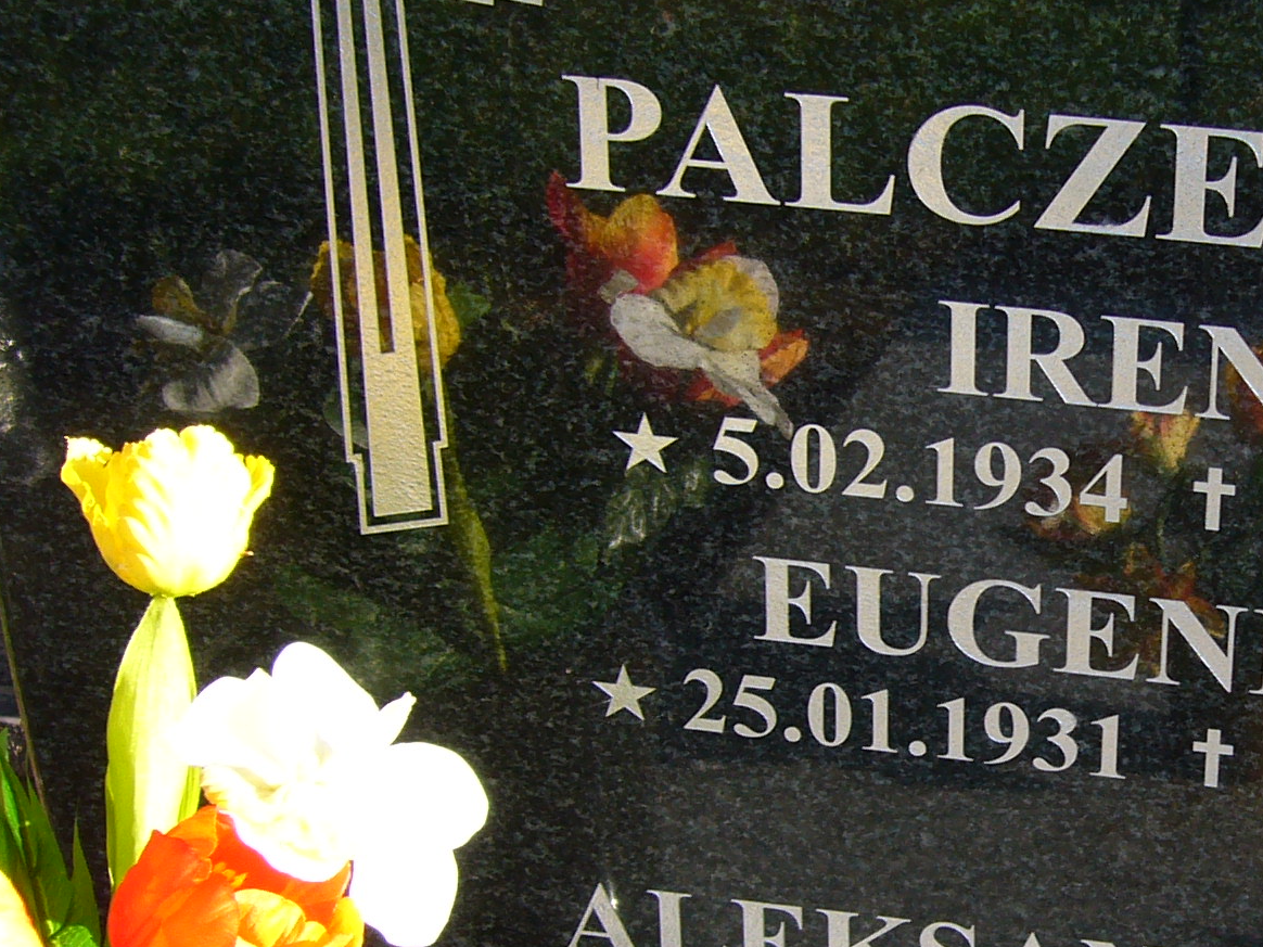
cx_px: 1096
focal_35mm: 77
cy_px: 560
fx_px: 2809
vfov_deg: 19.1
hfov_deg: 24.7
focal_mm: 5.8
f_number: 2.8
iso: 80
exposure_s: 1/160
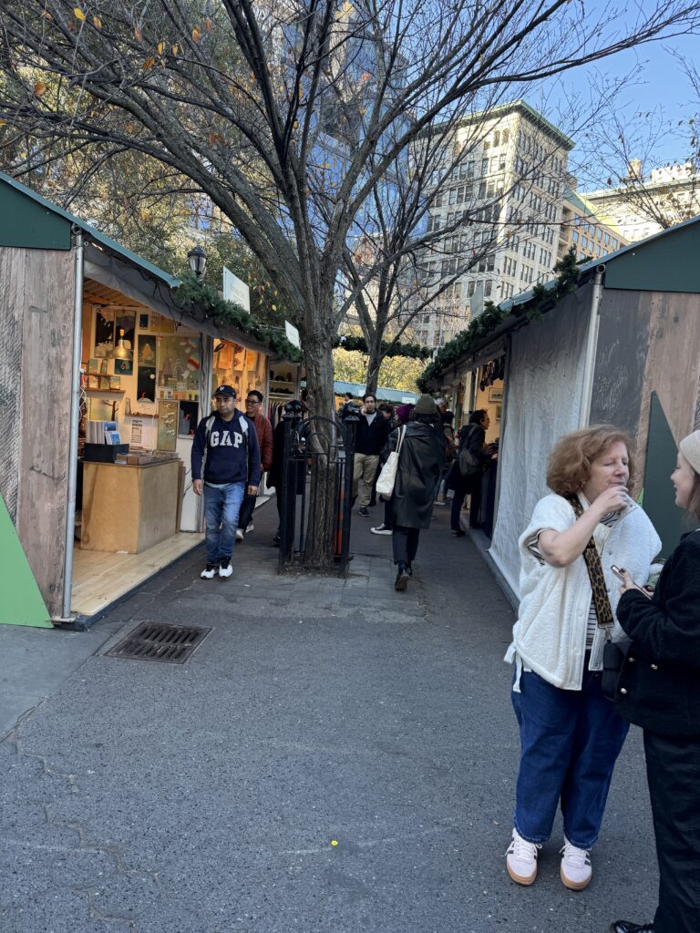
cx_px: 350
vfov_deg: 71.6
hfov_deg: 56.8
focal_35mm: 24
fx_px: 647
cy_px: 466
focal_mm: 6.76
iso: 64
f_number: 1.78
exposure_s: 1/172
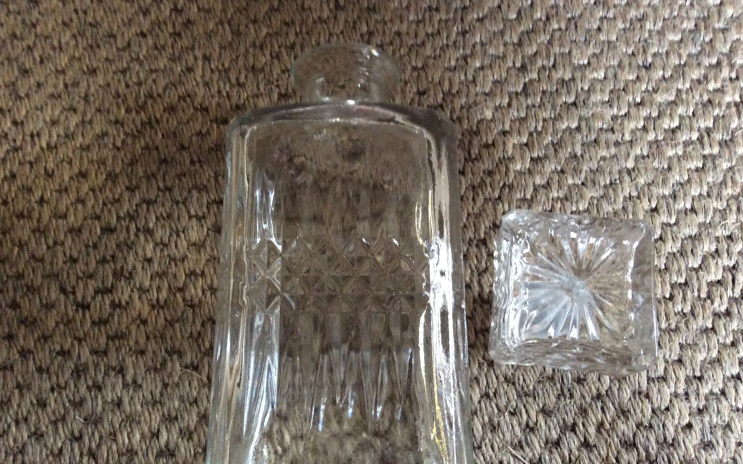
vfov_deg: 37.2
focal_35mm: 34
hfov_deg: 56.7
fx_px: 689
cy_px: 262
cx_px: 372
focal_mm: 3.3
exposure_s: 1/20
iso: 250
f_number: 2.4
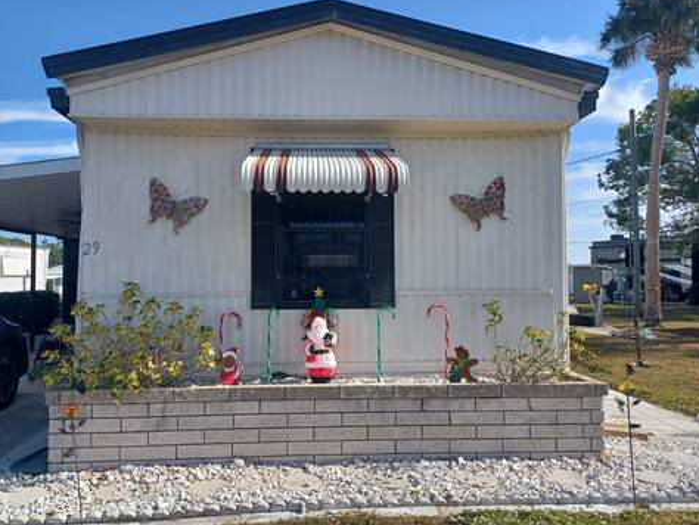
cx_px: 329
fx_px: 545
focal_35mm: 27
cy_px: 267
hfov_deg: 65.2
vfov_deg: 51.4
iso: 32
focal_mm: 4.6
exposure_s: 1/437
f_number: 1.8
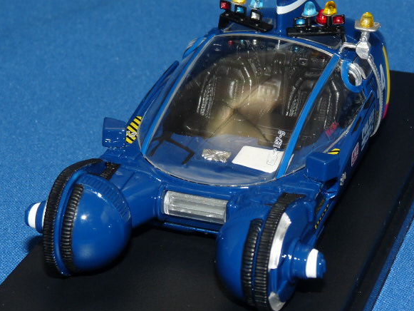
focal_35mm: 119
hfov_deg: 16.5
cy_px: 148
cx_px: 227
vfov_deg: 12.5
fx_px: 1424
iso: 100
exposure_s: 1/60
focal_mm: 10.8
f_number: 4
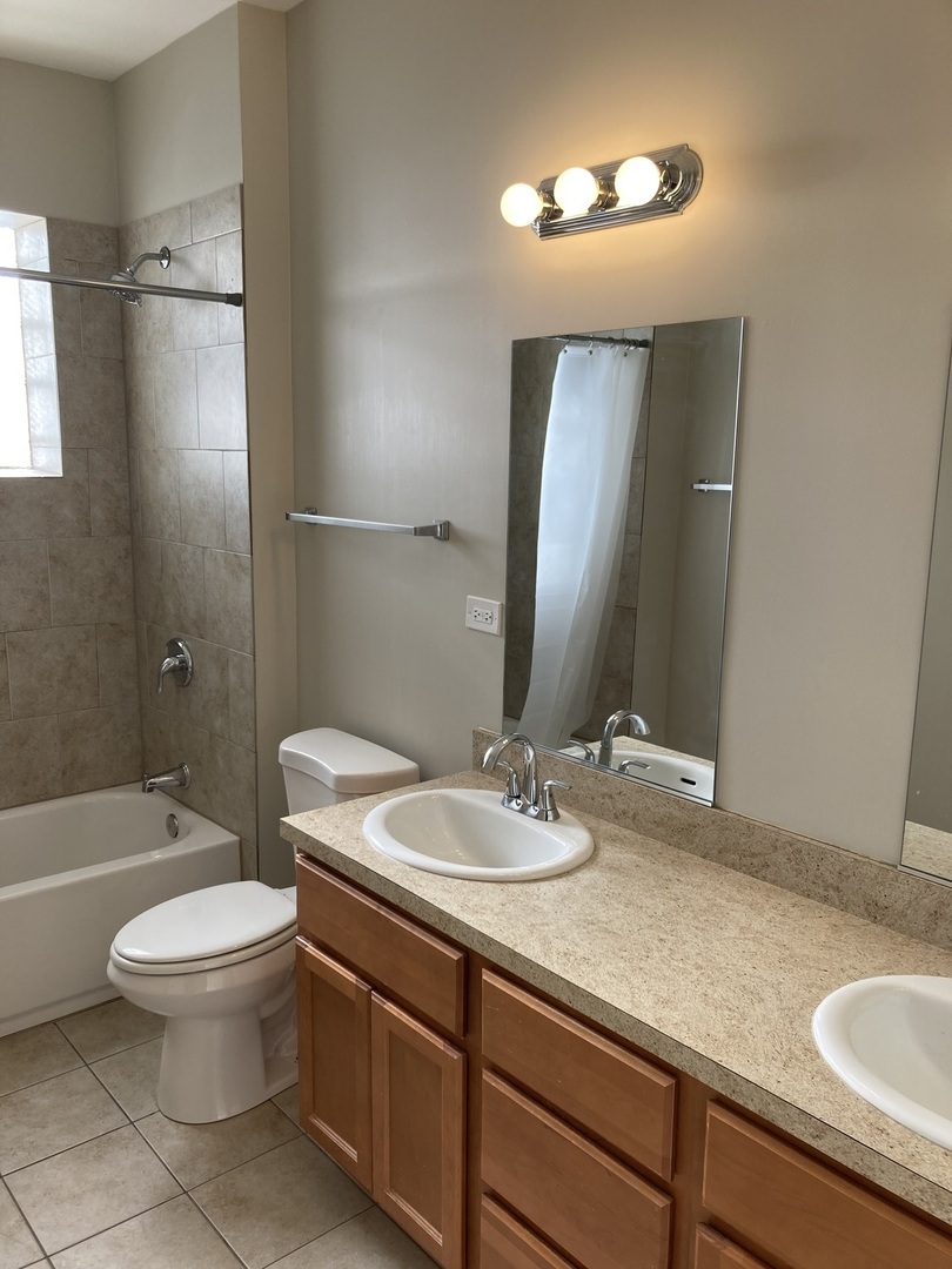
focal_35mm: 28
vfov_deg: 63.4
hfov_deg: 49.7
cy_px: 634
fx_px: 1027
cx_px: 476
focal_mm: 3.99
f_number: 1.8
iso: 20
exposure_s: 1/129
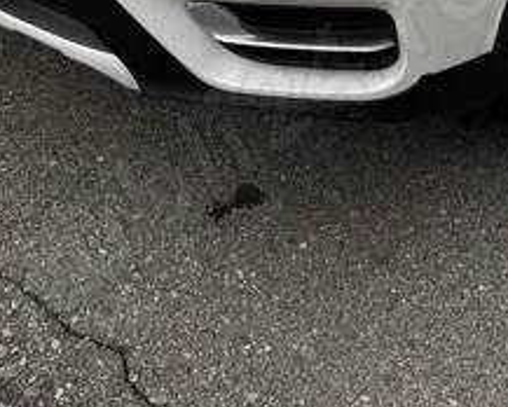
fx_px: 1625
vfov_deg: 12.3
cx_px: 400
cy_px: -454
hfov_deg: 17.6
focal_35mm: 108
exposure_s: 1/602
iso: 80
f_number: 1.78
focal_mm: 6.76
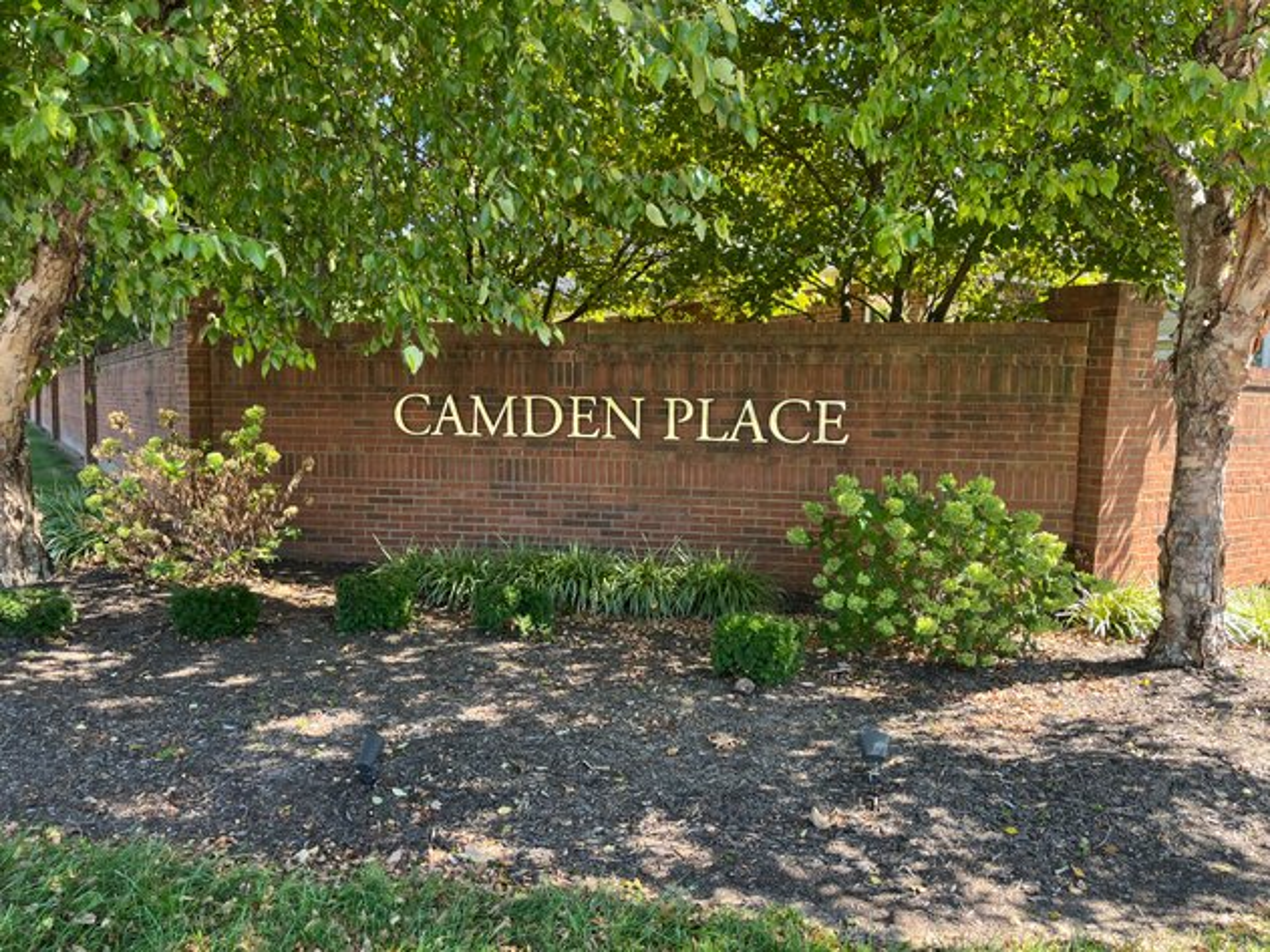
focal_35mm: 26
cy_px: 476
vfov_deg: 53.0
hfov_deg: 67.3
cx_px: 635
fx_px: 954
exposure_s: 1/195
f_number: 1.6
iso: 40
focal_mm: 5.1
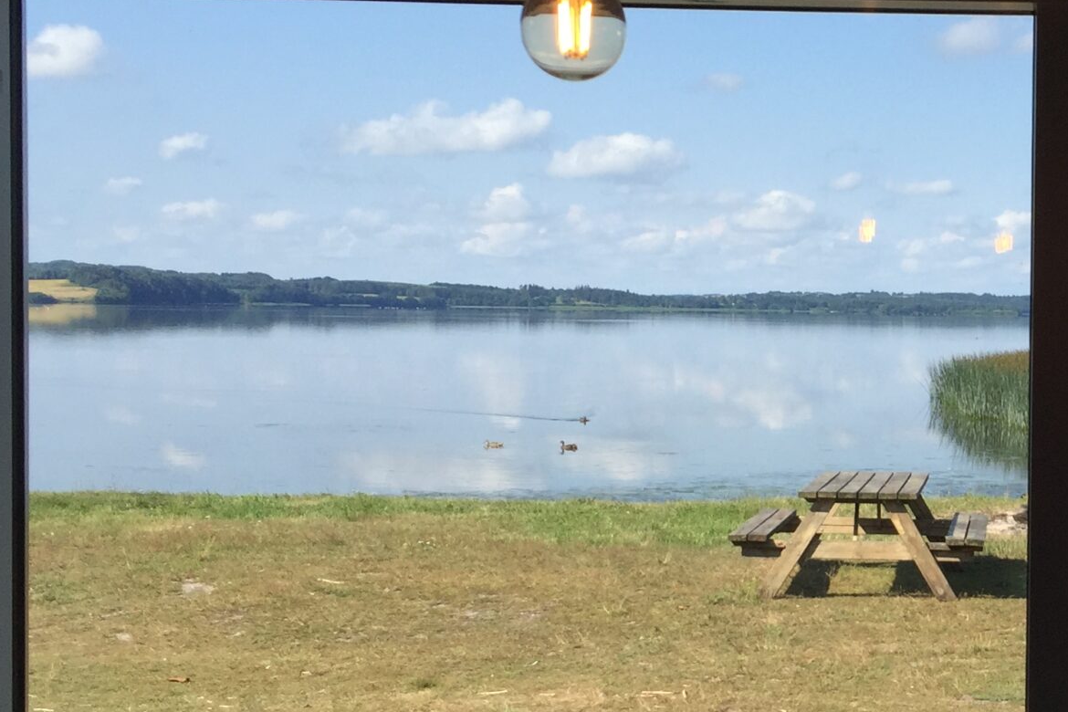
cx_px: 1044
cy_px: 376
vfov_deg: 20.6
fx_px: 1958
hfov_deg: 28.8
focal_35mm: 66
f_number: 2.2
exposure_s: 1/1522
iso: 32
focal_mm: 4.15
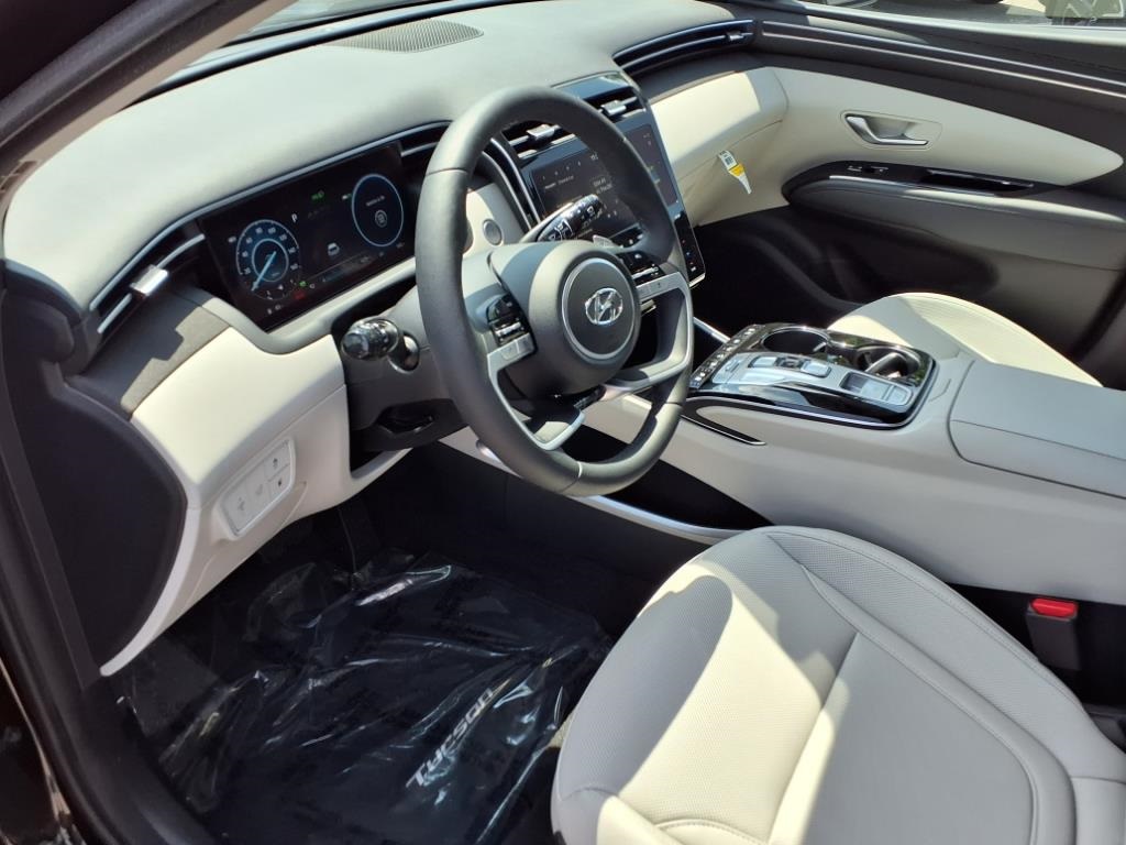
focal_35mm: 27
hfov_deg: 65.3
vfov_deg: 51.4
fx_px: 878
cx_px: 563
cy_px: 422
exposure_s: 1/556
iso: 40
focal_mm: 3.58
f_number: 1.9
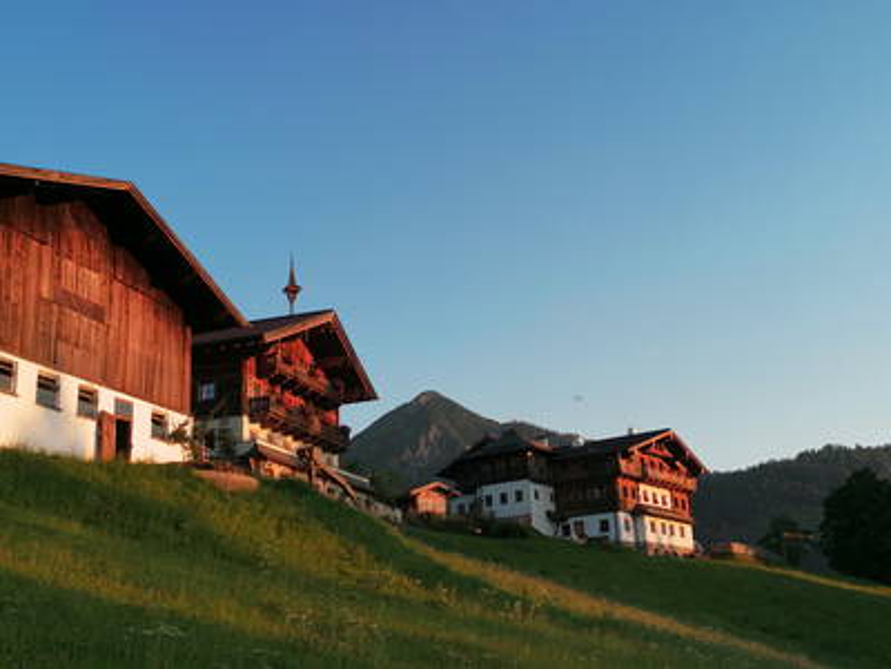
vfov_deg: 32.2
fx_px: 1158
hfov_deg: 42.1
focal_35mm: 45
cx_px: 446
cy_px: 334
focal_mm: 4.75
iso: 50
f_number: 1.8
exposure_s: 1/403
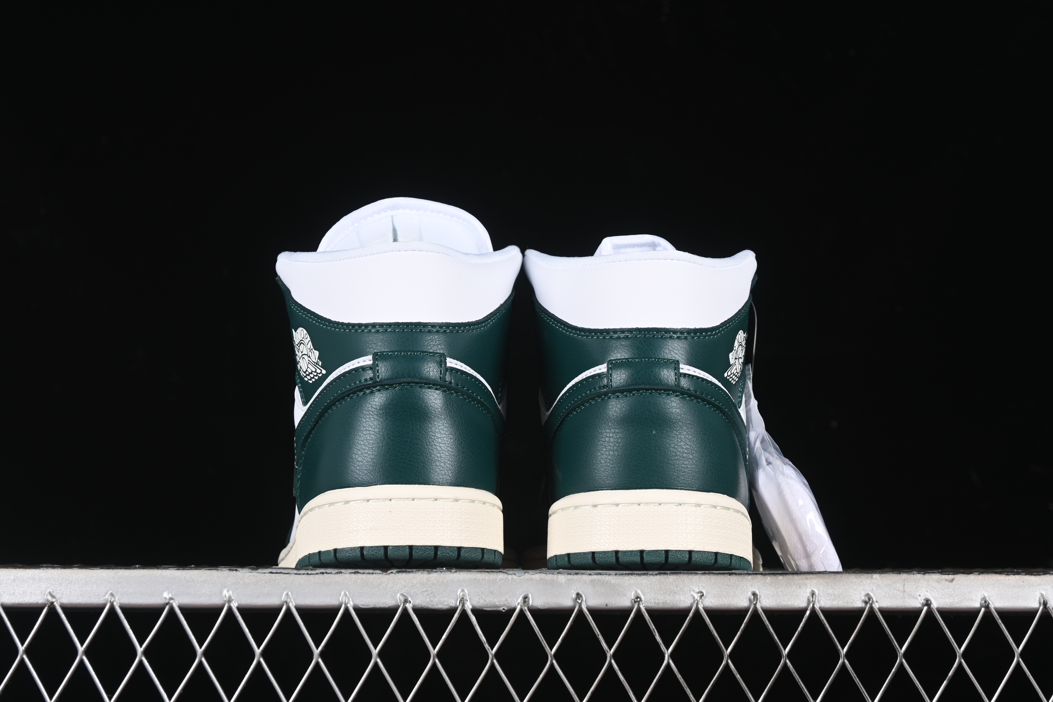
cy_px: 351
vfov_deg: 18.2
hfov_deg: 27.0
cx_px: 526
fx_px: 2194
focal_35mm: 75
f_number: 7.1
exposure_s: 1/80
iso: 160
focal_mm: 50
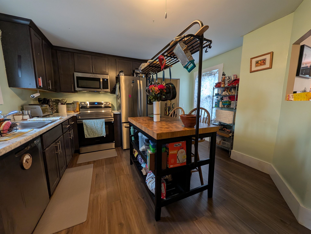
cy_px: 117
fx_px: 108
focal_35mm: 12
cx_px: 156
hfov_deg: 110.5
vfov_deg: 94.6
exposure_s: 1/30
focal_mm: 2.02
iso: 111
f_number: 1.7
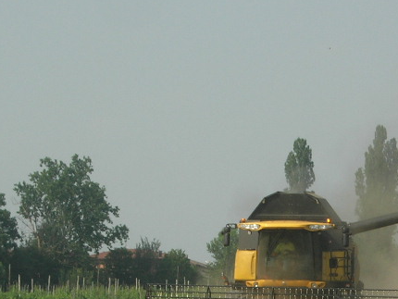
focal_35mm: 245
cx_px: 330
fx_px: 2818
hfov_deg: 8.1
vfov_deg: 6.1
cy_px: 255
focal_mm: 21.3
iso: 64
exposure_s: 1/232
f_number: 7.8
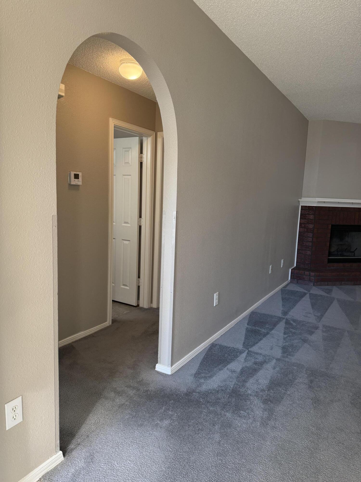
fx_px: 334
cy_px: 241
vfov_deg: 71.6
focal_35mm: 24
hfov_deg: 56.8
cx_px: 180
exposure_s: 1/163
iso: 200
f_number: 1.78
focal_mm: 6.76
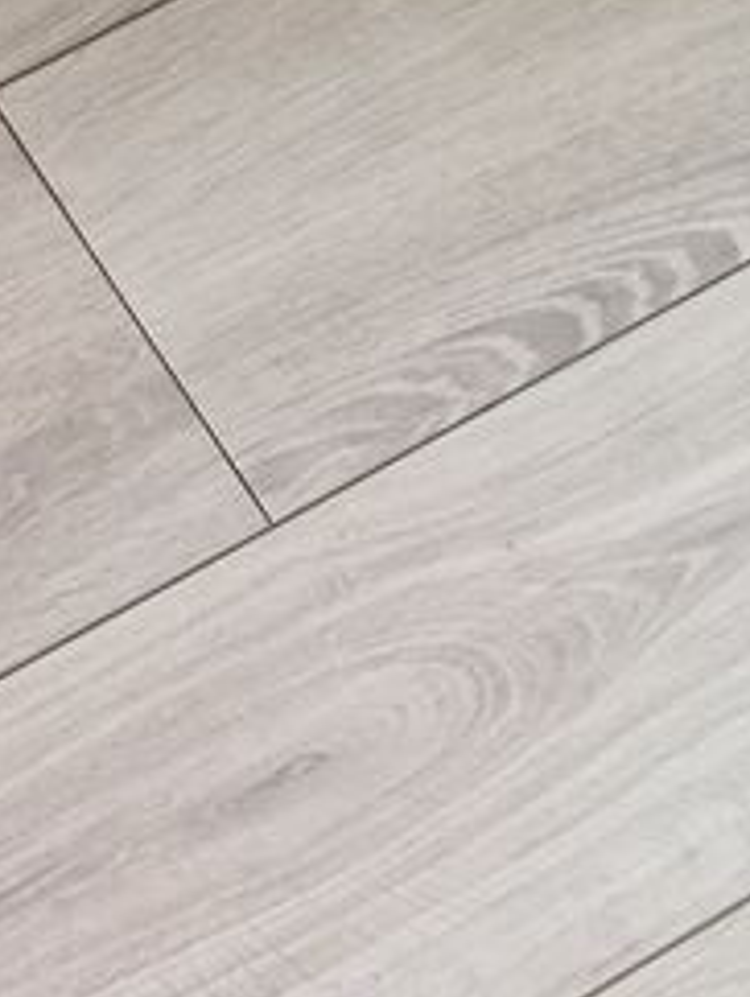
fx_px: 2740
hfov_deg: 13.7
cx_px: -651
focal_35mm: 95
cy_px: 622
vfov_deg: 20.6
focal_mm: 6.4
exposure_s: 1/40
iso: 640
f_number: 1.8
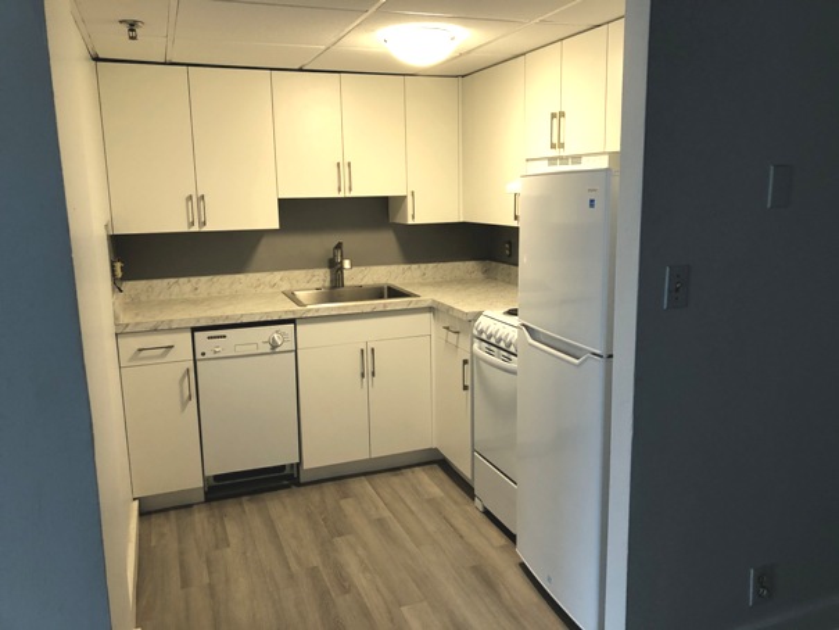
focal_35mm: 28
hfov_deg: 63.4
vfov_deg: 49.8
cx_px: 420
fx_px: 679
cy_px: 315
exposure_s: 1/30
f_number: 1.8
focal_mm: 3.99
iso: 40
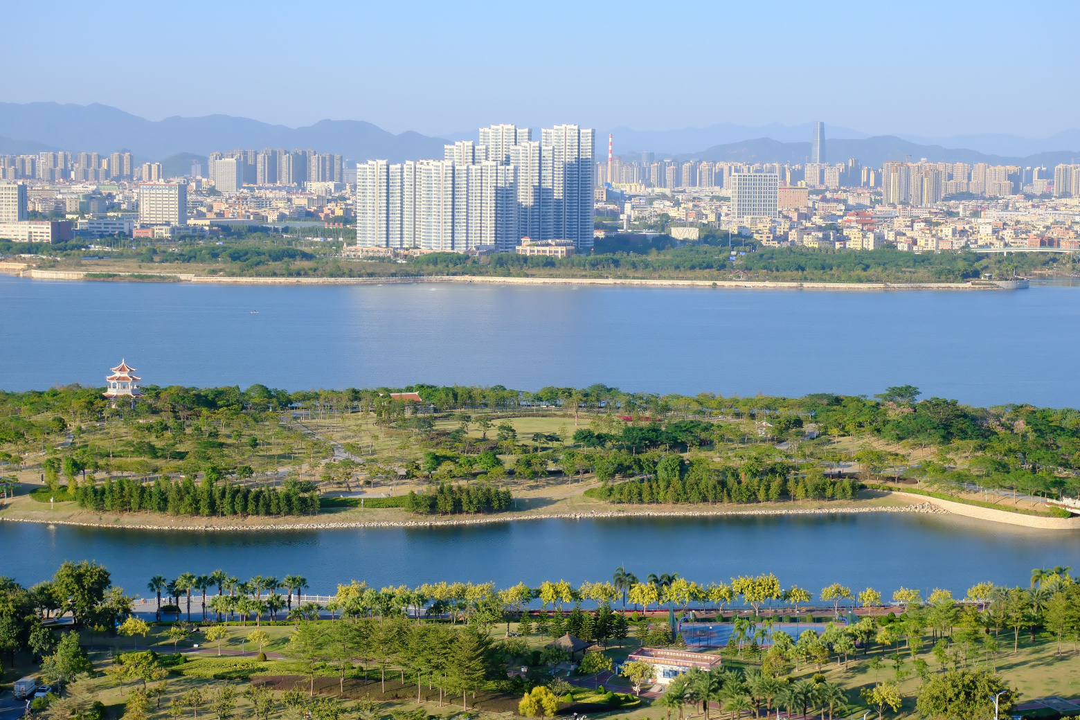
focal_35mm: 68
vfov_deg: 20.0
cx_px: 540
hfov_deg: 29.7
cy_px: 360
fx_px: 2040
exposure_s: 1/1250
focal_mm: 45
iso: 640
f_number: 5.6
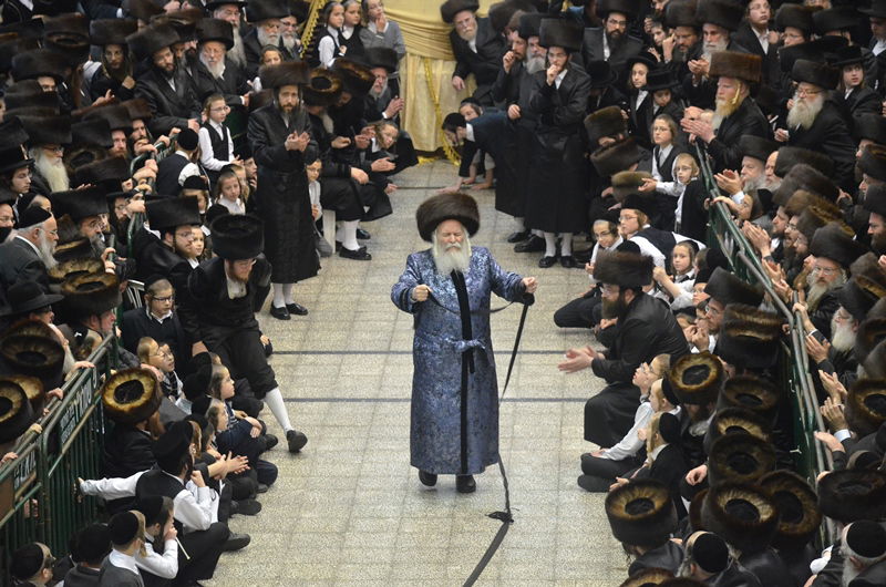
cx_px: 443
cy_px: 294
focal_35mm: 153
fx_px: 3758
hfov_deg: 13.4
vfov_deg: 8.9
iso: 3200
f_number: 4.8
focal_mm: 102
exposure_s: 1/80
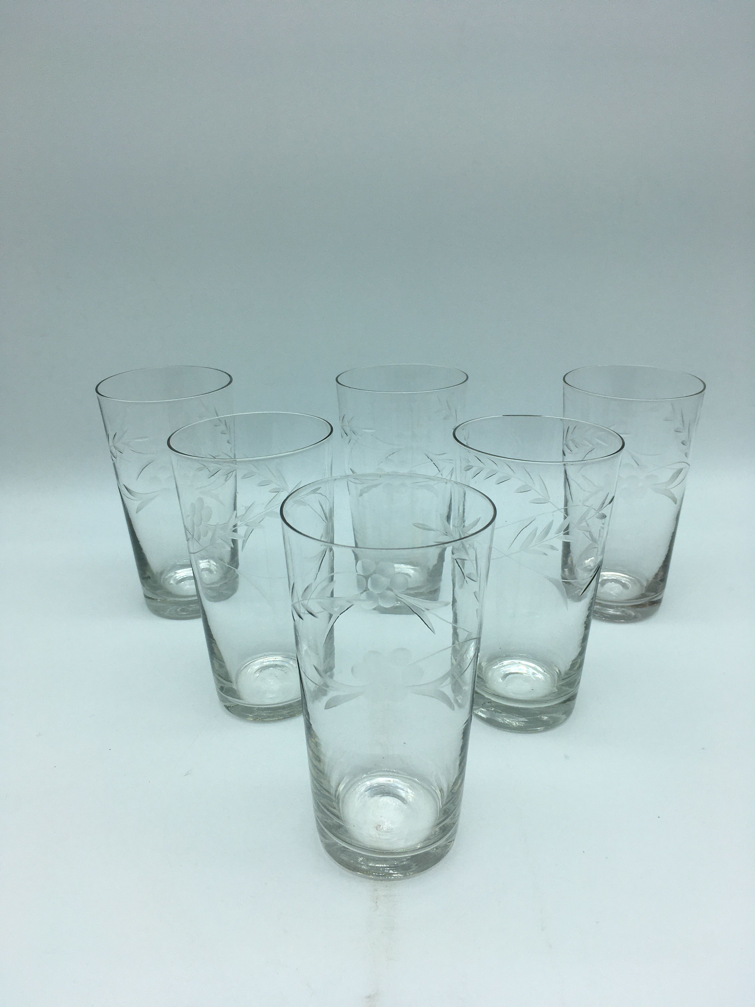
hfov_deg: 48.2
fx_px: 843
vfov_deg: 61.7
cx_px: 378
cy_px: 504
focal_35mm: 29
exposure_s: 1/434
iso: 25
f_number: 2.2
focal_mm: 4.15
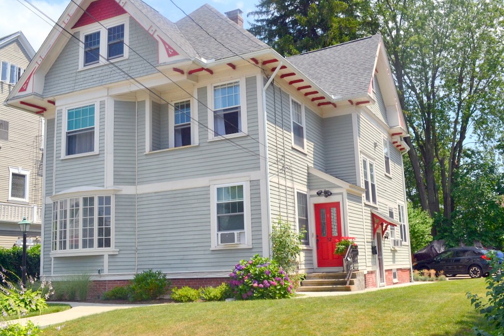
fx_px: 546
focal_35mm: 39
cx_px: 252
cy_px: 168
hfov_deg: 49.6
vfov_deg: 34.2
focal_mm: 24
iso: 400
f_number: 11
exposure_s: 1/400
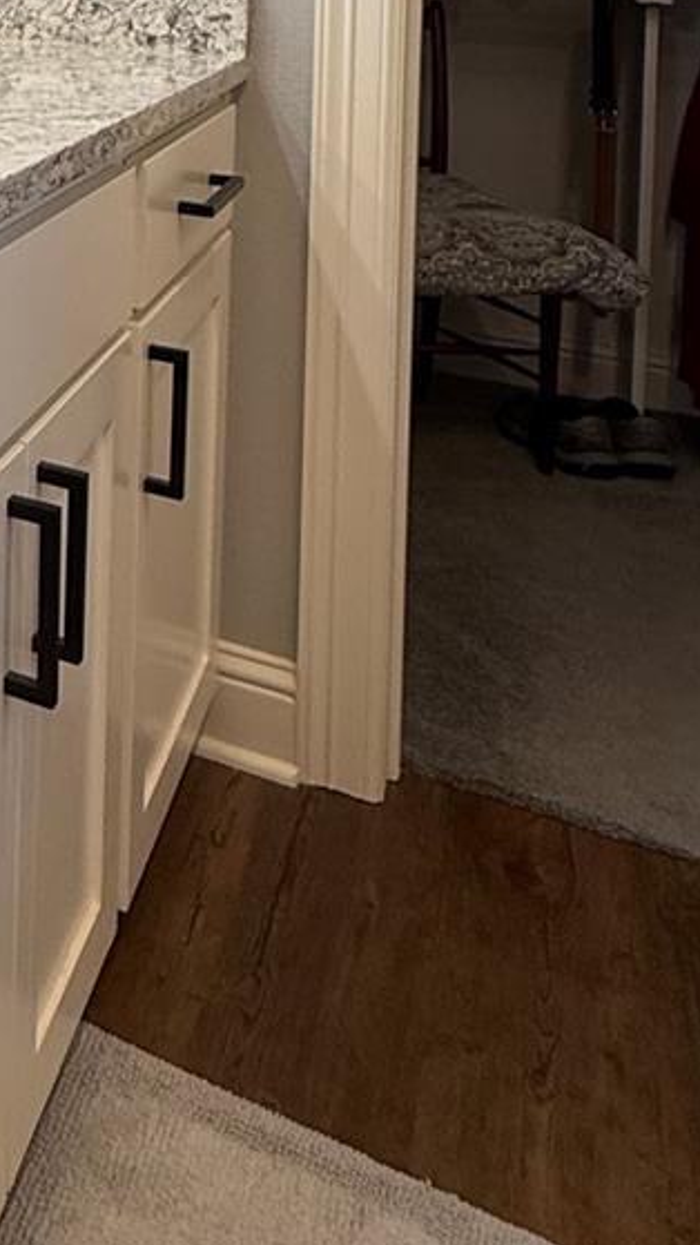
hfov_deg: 22.8
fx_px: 1385
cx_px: -363
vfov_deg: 40.7
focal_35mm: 42
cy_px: -62
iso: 100
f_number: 2.2
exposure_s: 1/120
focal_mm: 2.22
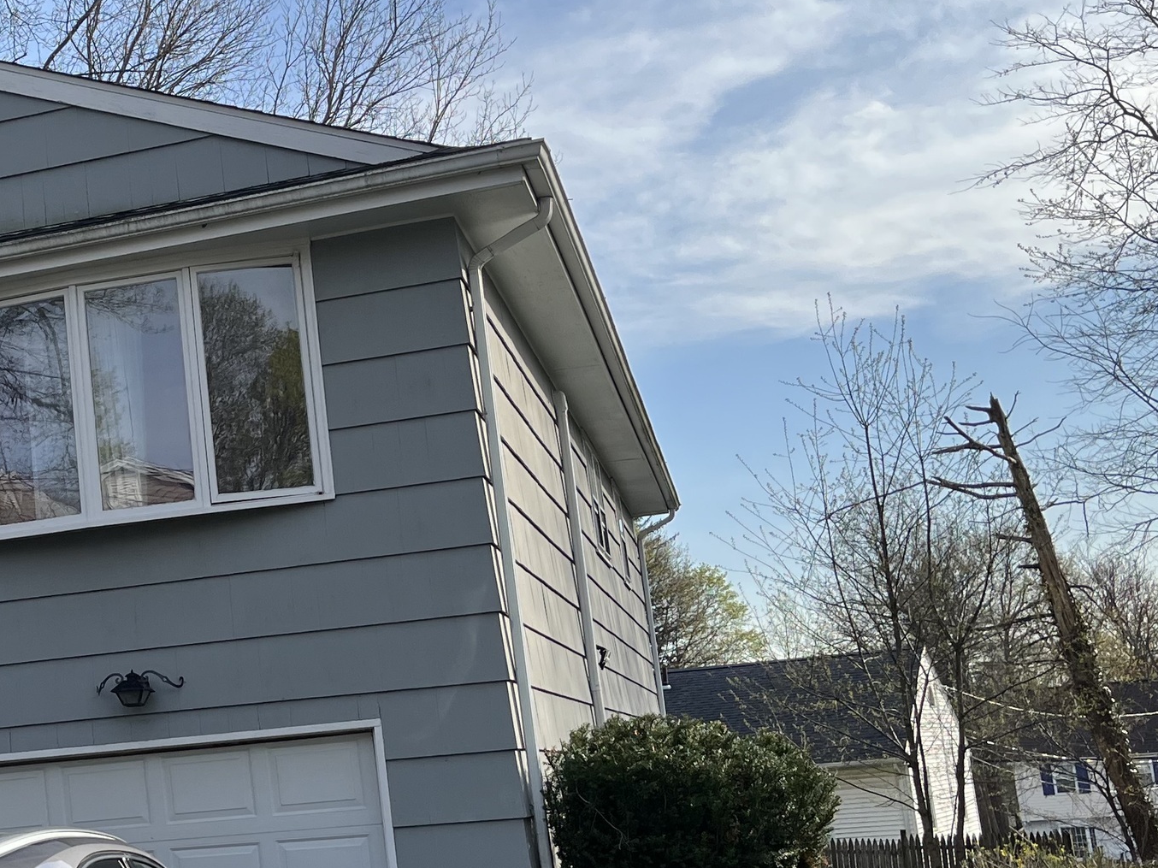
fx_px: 1973
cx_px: 54
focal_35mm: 59
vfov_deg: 24.8
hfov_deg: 30.8
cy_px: 496
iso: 50
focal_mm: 5.1
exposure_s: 1/2463
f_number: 1.6
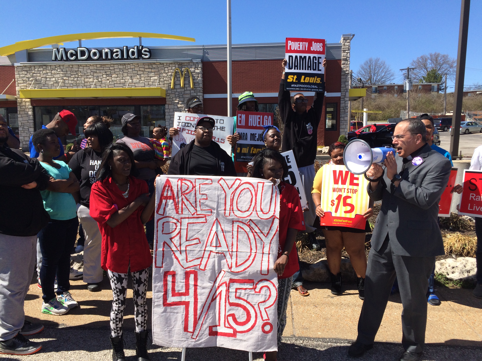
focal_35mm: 29
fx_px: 404
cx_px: 241
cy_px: 180
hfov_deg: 61.7
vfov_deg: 48.2
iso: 32
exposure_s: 1/1520
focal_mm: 4.15
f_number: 2.2
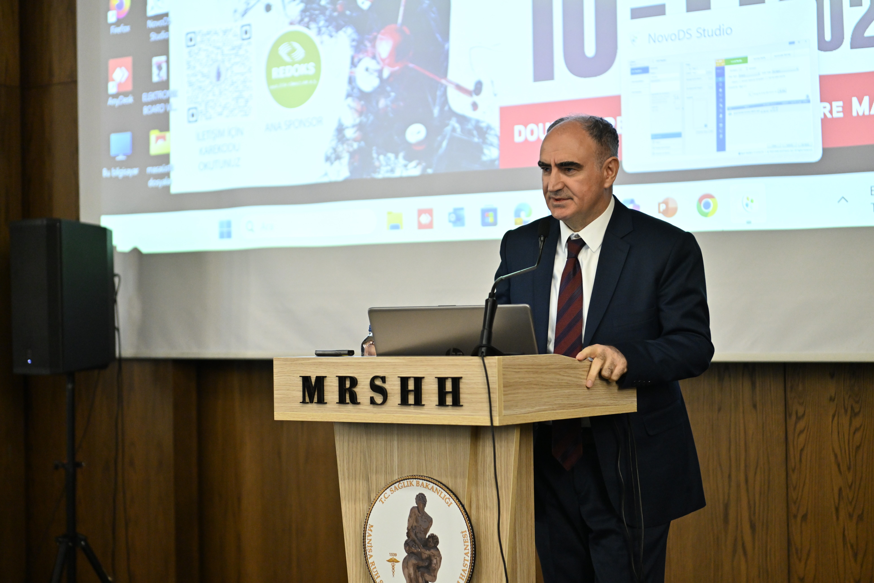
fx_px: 1699
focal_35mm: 70
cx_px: 437
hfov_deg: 28.8
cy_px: 292
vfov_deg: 19.5
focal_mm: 70
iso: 3200
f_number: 3.5
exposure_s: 1/125
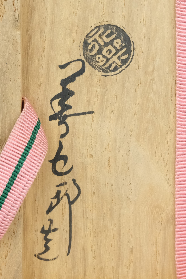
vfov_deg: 33.9
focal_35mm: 59
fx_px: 458
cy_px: 140
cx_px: 93
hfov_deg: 23.0
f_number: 11
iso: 1600
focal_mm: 39.6
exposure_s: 1/52
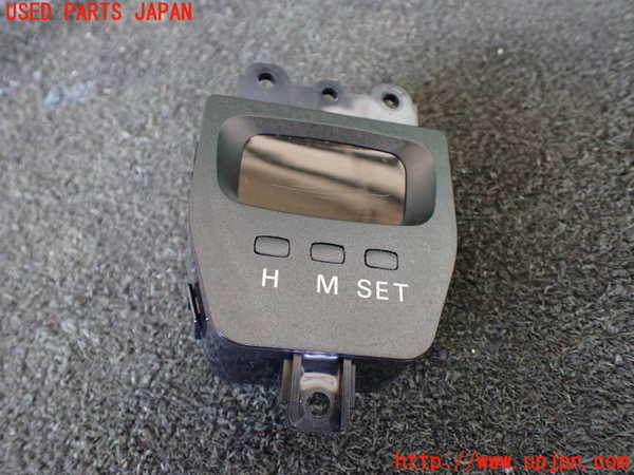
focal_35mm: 30
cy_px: 238
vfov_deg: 46.8
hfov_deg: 60.0
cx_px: 317
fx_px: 549
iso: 800
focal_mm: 5.4
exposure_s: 1/60
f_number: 2.3
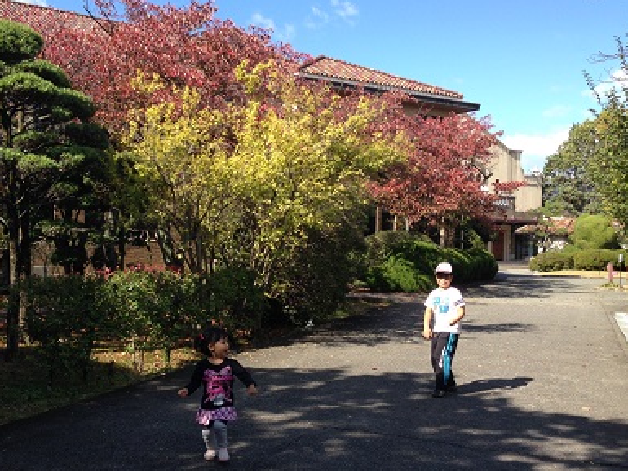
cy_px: 243
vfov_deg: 34.4
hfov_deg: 44.4
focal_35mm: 42
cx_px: 237
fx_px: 762
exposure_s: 1/653
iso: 50
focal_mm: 4.12
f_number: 2.4
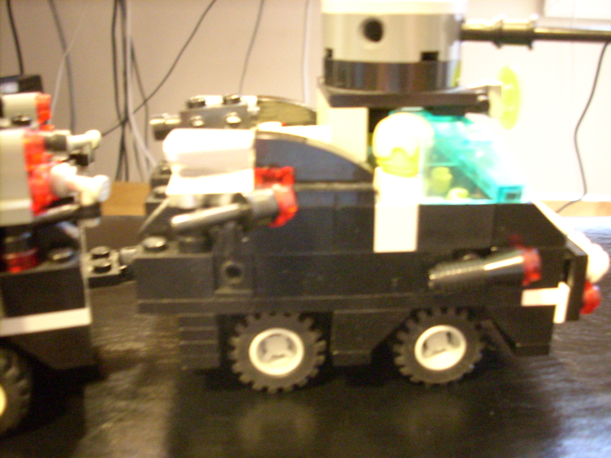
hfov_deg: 50.1
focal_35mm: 37
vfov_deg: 38.7
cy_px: 229
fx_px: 653
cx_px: 306
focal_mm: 6.2
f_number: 2.8
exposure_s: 1/4
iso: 702
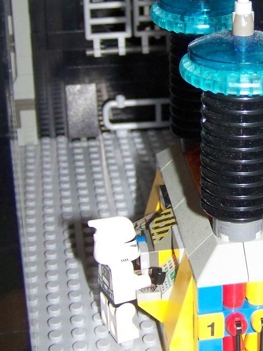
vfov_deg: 22.9
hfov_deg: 16.9
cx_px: 272
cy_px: 99
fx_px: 861
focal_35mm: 85
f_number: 2.8
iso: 200
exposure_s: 1/30
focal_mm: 6.3
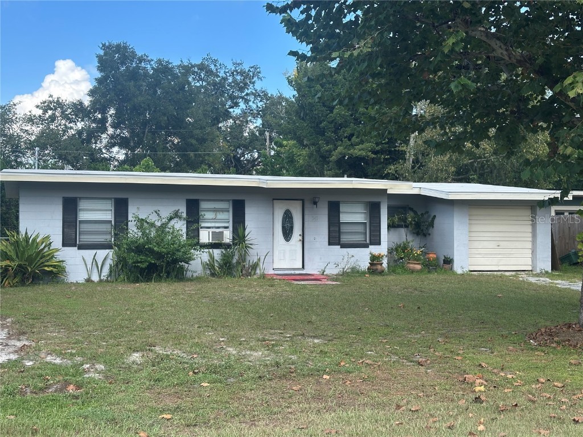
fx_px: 808
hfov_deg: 39.7
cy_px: 218
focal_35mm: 48
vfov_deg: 30.3
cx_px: 292
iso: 64
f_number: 1.78
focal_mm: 6.86
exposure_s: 1/944
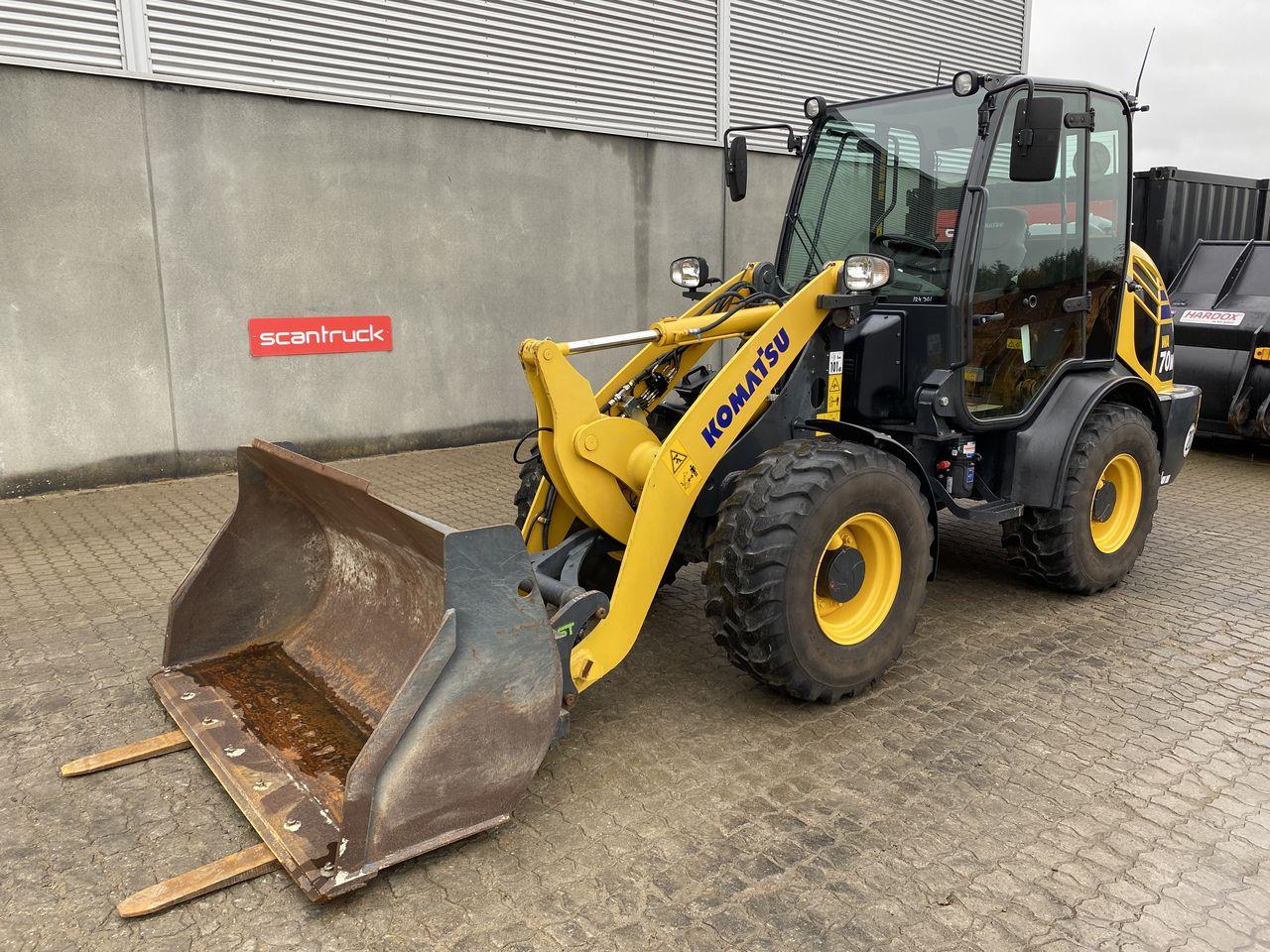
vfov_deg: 53.1
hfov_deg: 67.3
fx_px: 954
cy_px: 476
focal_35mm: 26
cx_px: 635
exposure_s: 1/122
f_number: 1.8
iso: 50
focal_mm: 4.25
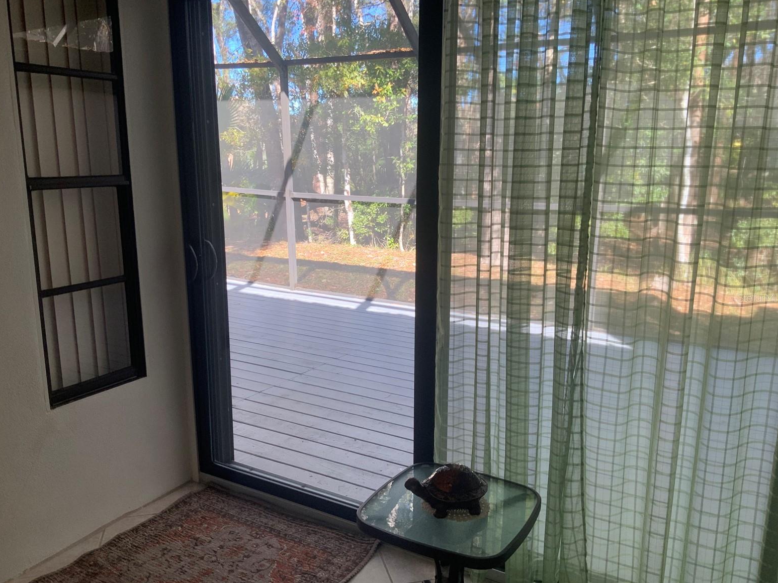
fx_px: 674
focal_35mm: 30
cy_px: 298
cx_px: 383
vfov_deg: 46.8
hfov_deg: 60.0
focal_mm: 3
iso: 40
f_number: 1.8
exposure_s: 1/120
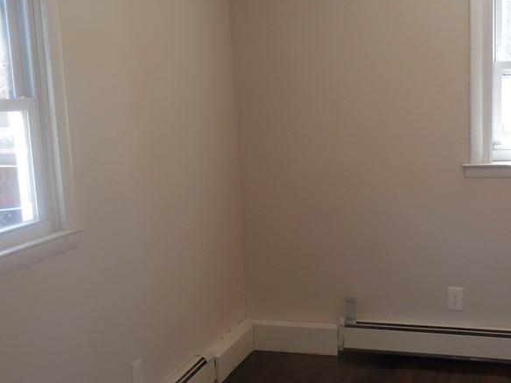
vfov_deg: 32.8
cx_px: 259
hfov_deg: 43.0
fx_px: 649
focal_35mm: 44
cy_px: 200
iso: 125
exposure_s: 1/50
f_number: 3.3
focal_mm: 4.5
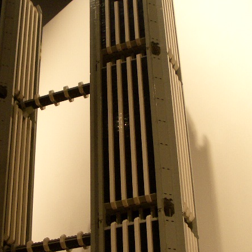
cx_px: 82
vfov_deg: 24.1
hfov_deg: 24.2
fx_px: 585
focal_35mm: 71
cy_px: 185
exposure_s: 1/60
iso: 100
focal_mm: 5.8
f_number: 2.6
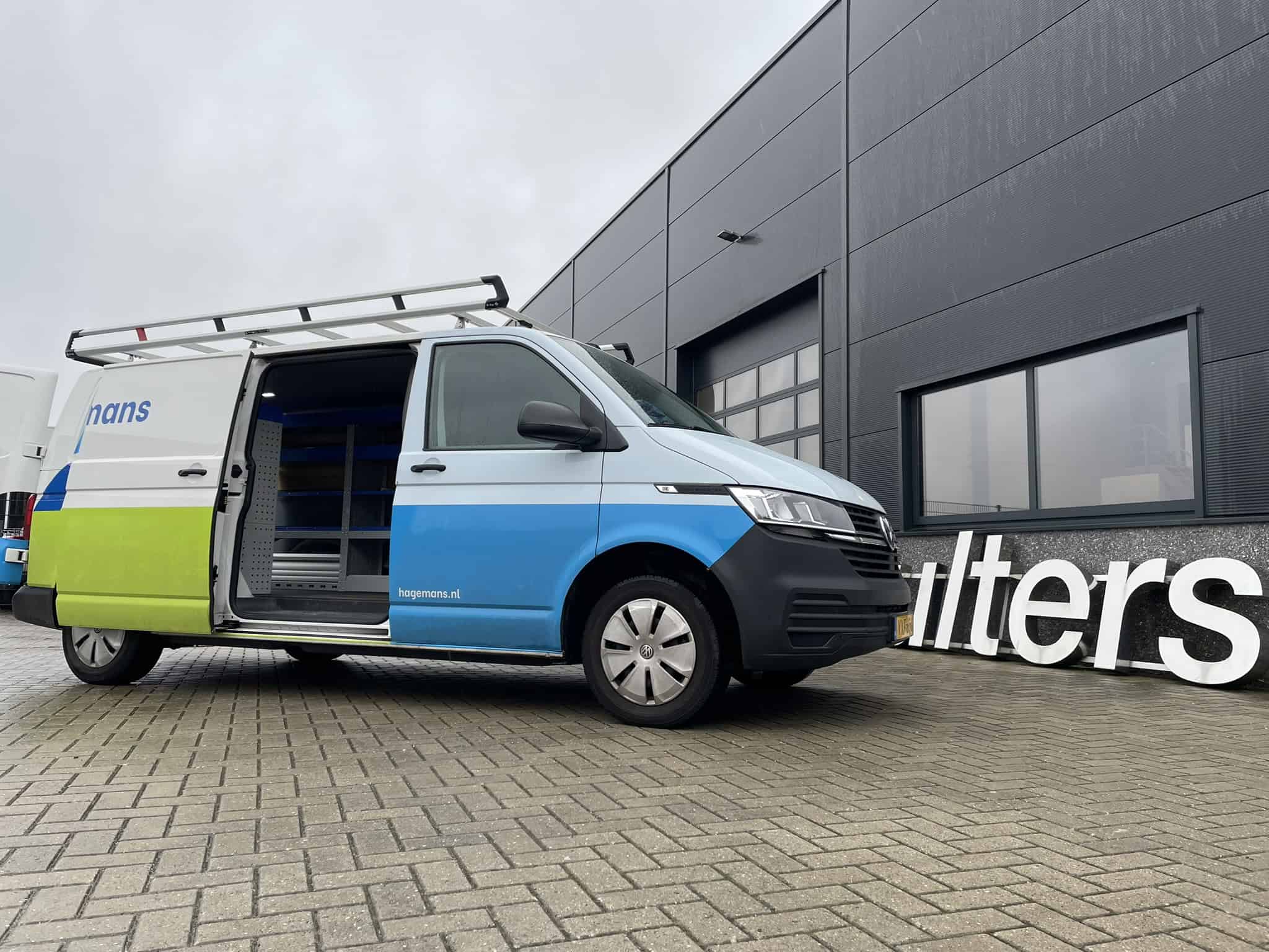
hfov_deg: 67.3
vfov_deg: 53.1
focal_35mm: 26
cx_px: 634
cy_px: 476
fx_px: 953
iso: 32
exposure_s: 1/278
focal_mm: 4.2
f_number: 1.6
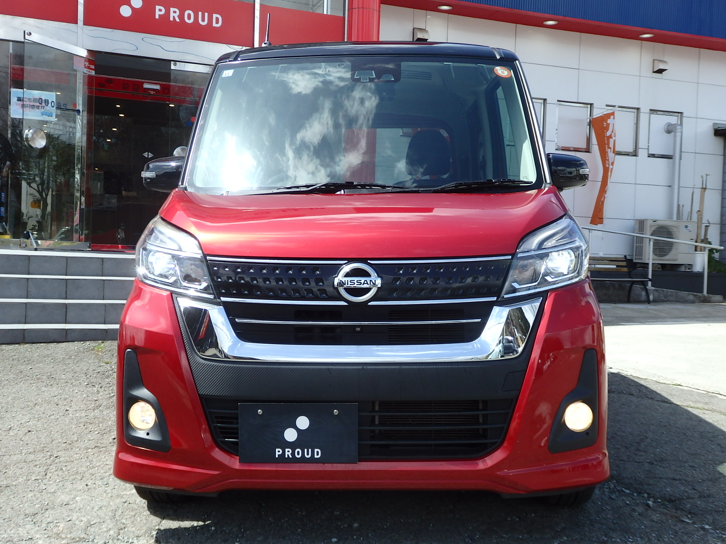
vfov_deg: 38.7
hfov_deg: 50.1
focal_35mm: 37
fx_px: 776
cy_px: 272
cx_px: 363
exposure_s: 1/800
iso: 125
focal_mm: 6.6
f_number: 3.6
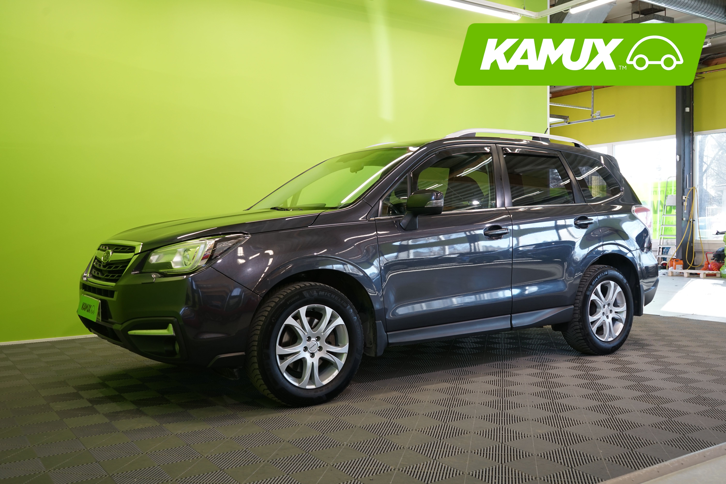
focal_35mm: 34
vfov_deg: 38.9
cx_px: 363
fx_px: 686
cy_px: 242
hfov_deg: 55.8
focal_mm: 34
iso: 500
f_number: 5.6
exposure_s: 1/40
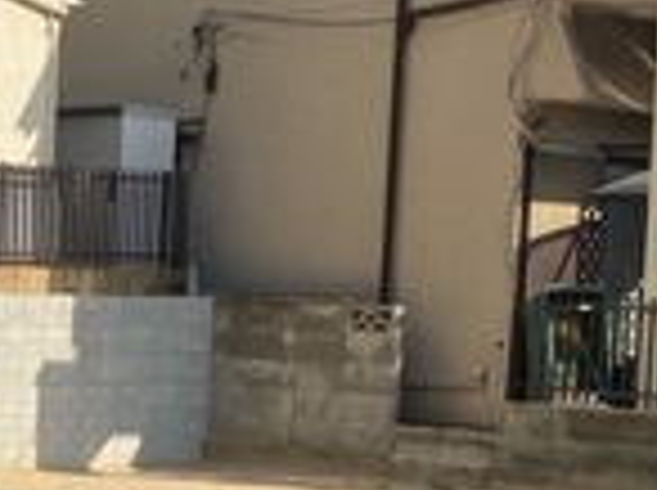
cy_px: 494
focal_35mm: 123
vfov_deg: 11.9
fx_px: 2331
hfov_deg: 15.4
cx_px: -144
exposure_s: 1/1736
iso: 32
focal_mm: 3.99
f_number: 1.8
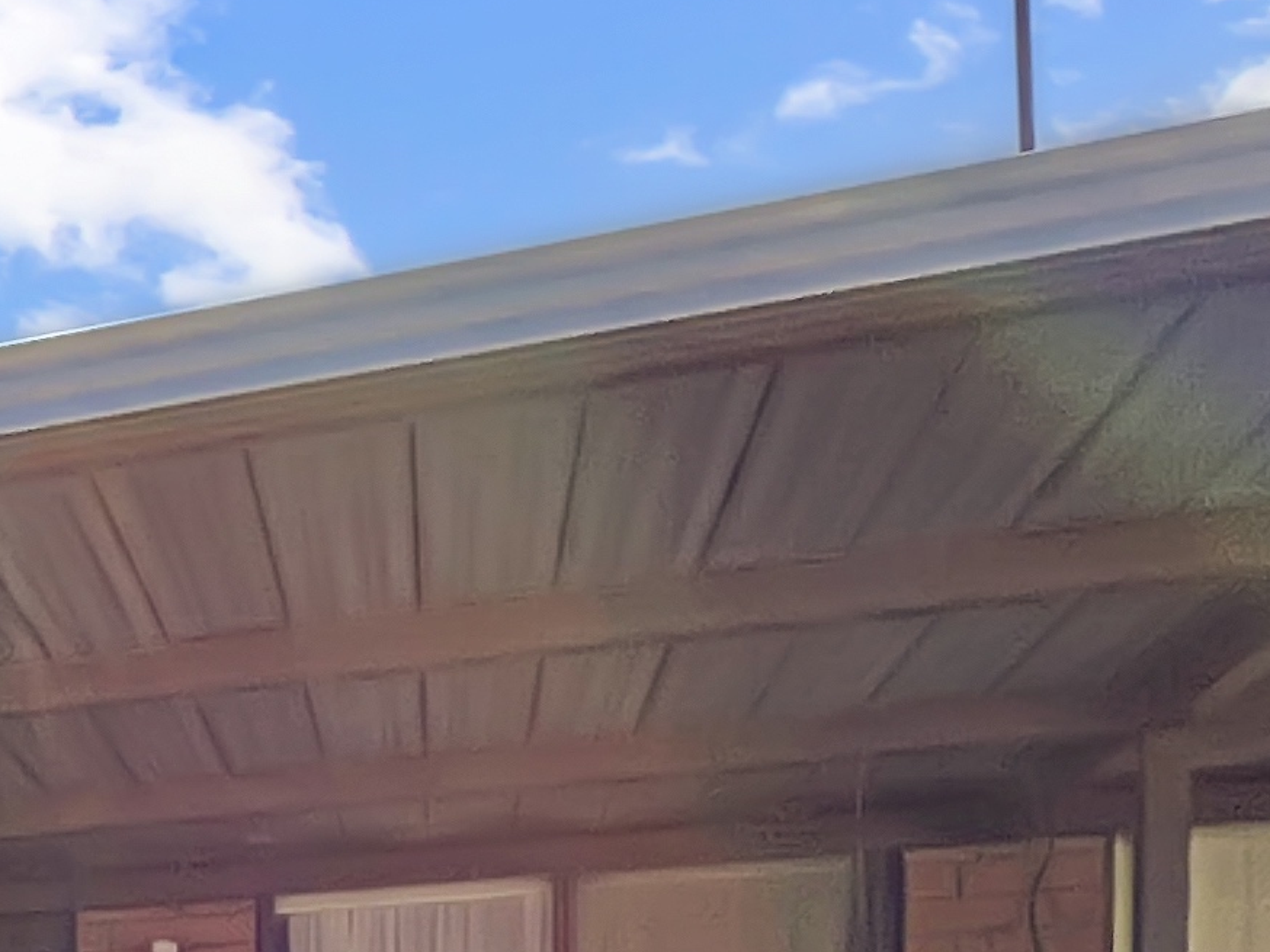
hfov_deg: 18.6
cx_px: -1331
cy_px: 1780
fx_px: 2201
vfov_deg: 18.3
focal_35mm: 60
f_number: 1.8
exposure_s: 1/727
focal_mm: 1.57
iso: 32
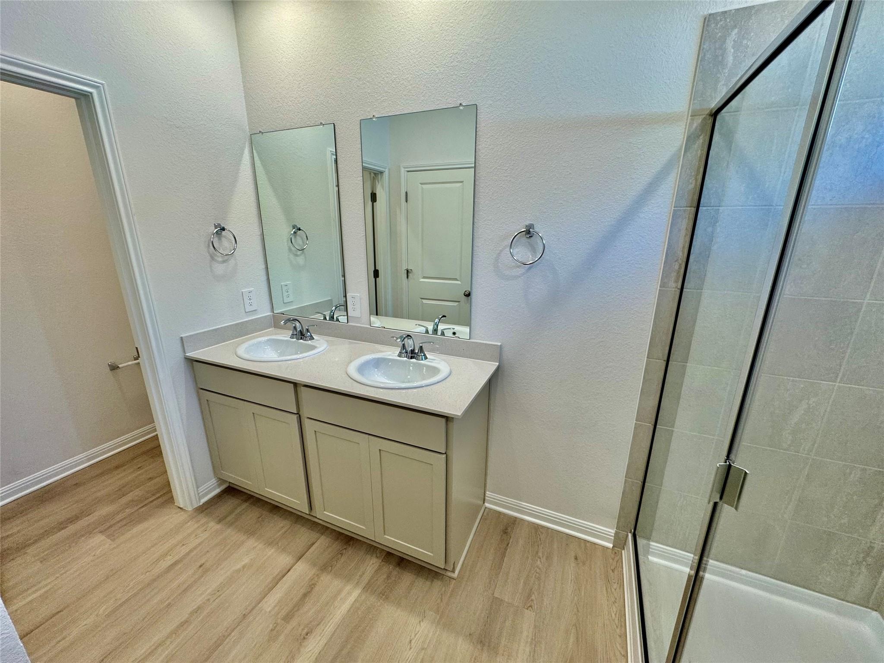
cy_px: 332
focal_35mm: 14
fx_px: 358
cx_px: 442
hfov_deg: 102.1
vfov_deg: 85.7
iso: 125
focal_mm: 2.22
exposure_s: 1/120
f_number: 2.2
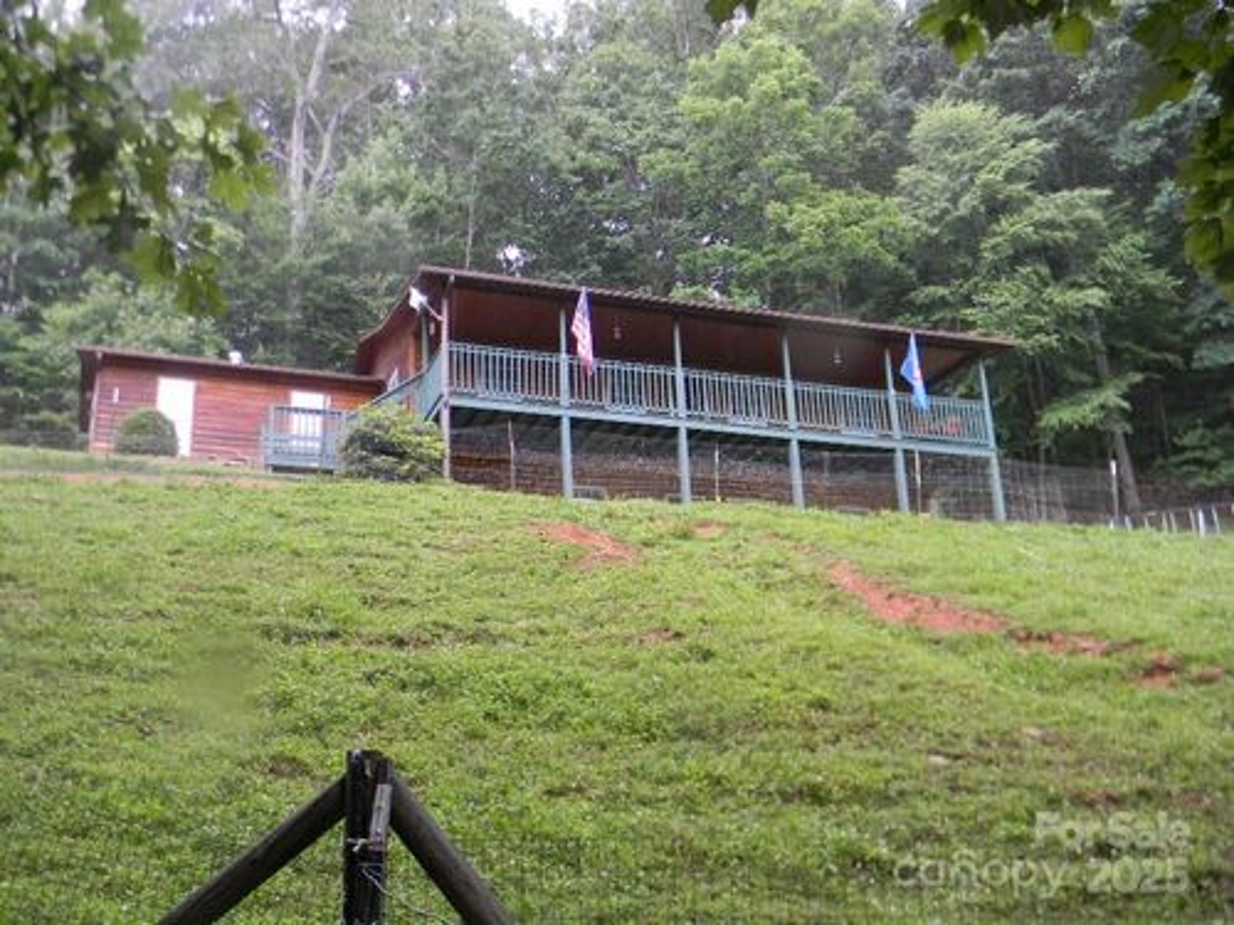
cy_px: 462
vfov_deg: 39.7
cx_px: 617
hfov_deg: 51.4
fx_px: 1283
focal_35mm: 36
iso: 82
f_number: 3.7
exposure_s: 1/30
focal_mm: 6.4
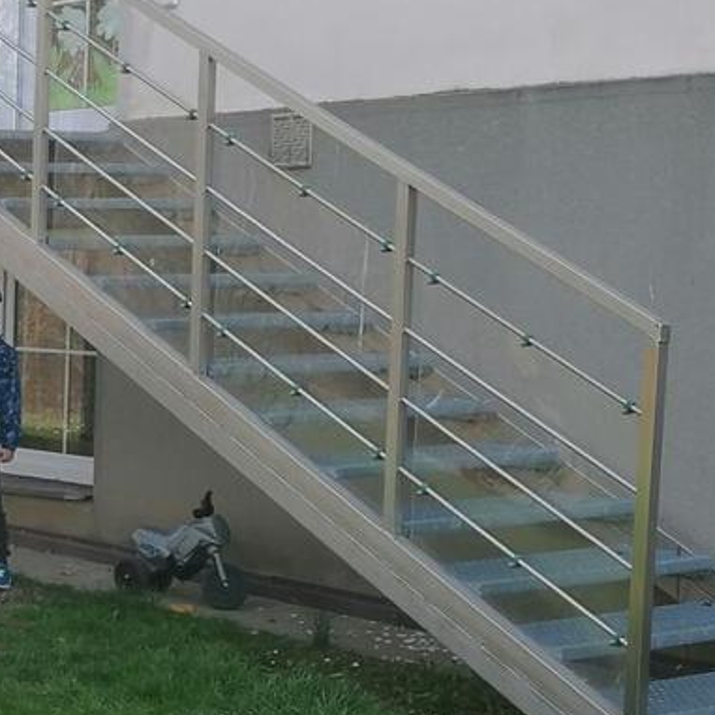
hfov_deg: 17.6
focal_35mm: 90
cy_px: 510
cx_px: -317
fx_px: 2103
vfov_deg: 19.2
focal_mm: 4.75
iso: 50
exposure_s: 1/359
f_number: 1.8
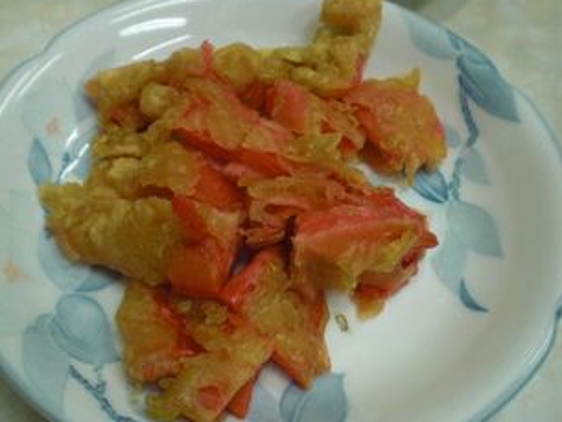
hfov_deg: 43.8
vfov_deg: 33.6
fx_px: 698
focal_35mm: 43
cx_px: 253
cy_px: 218
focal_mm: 6.3
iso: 400
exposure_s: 1/100
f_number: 3.1
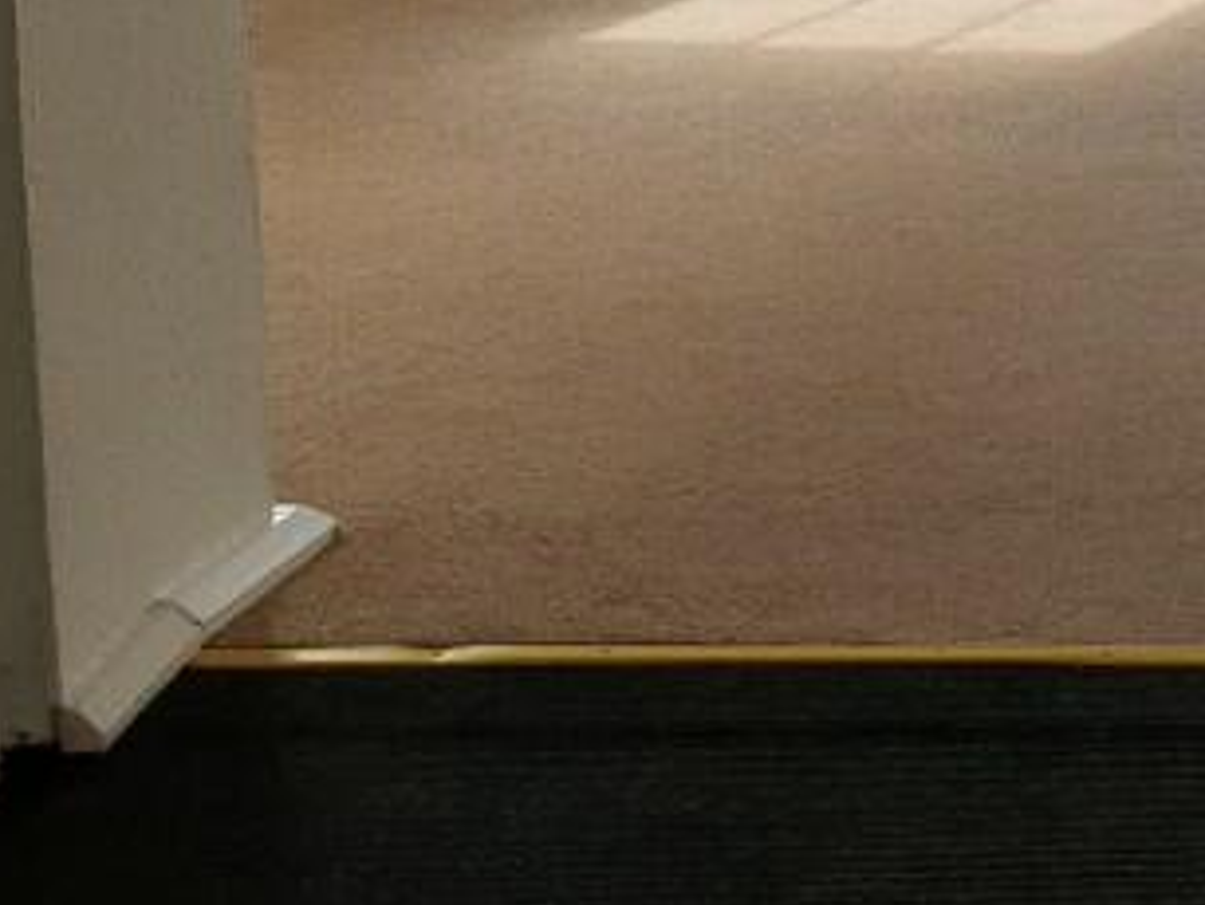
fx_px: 3031
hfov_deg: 19.2
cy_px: -571
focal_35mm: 87
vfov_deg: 15.3
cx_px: 1902
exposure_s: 1/156
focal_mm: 4.3
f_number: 2.4
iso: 50
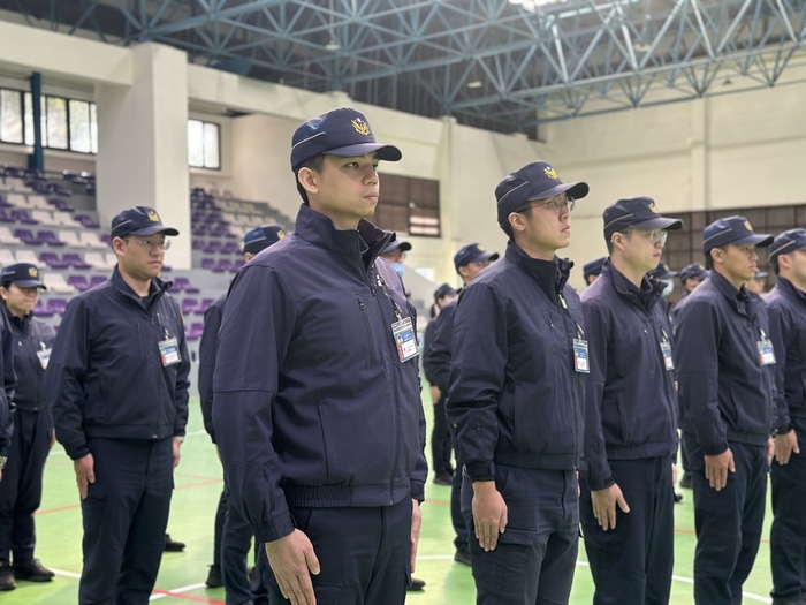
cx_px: 403
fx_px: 1118
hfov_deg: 39.7
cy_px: 302
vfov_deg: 30.3
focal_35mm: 48
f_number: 1.78
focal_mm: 6.86
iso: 100
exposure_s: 1/121
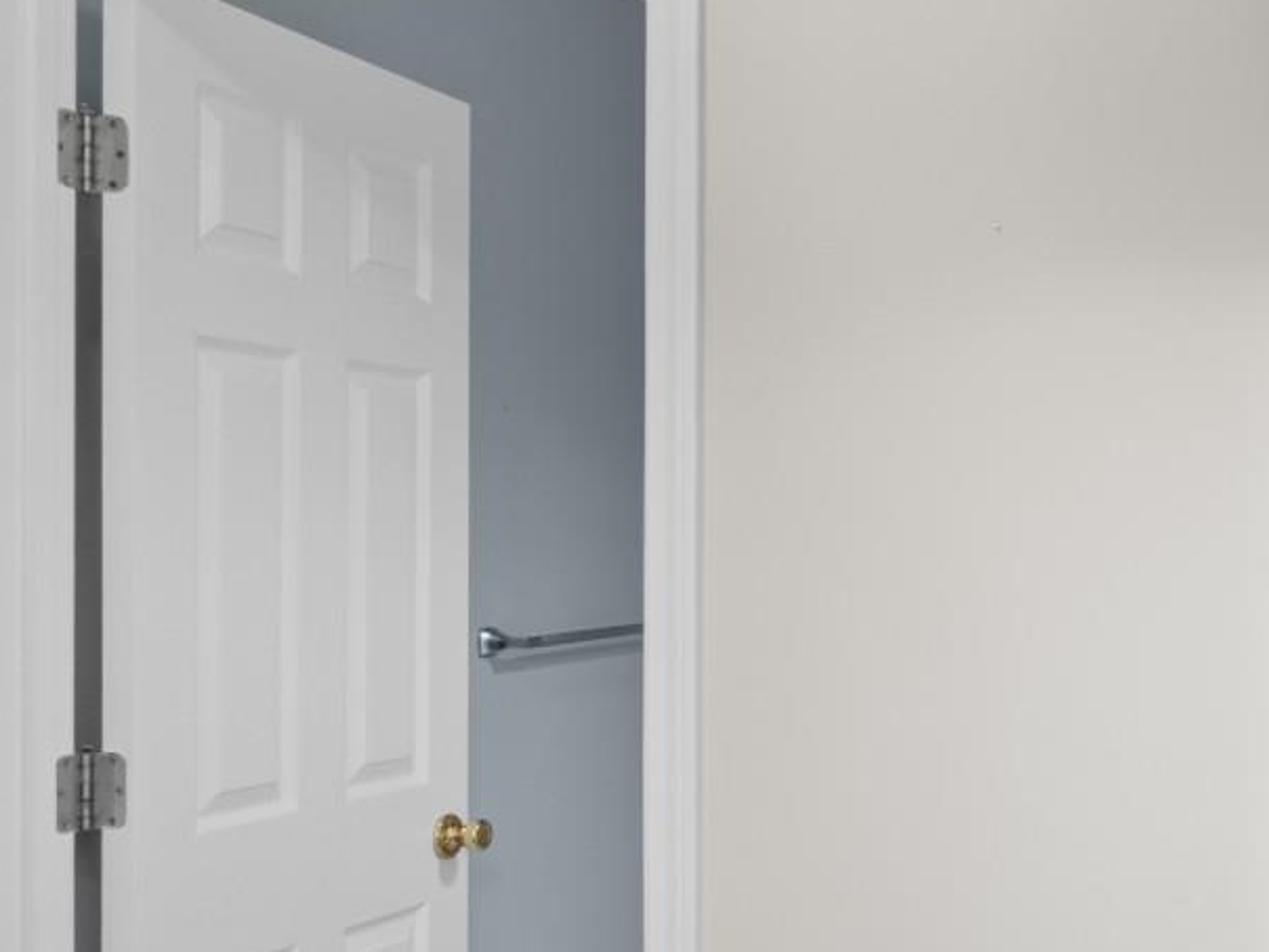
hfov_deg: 30.9
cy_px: 481
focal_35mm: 49
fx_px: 1796
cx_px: 1630
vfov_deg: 29.7
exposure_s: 2
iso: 100
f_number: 4.8
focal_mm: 13
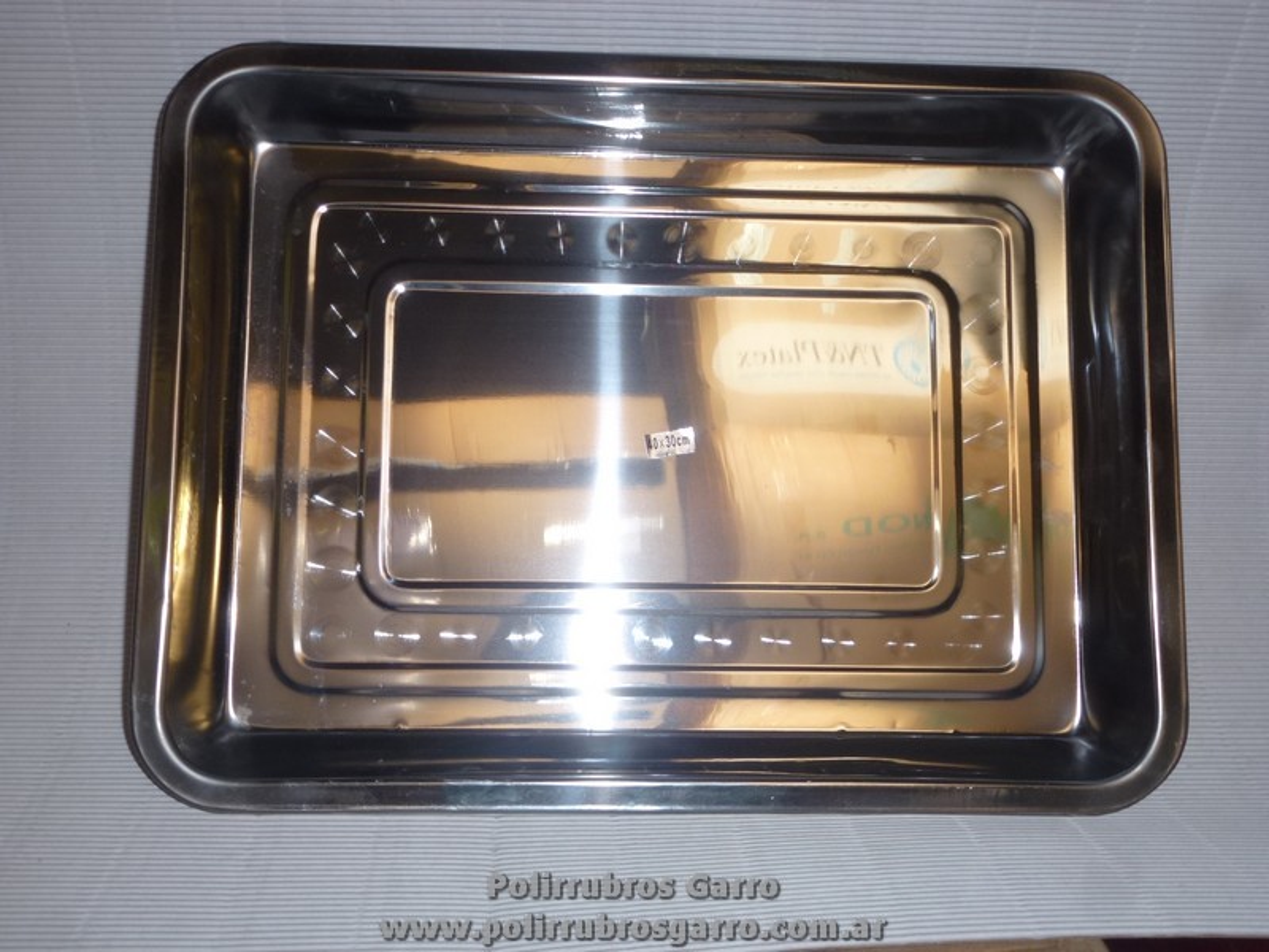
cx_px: 634
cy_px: 476
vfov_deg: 42.9
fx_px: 1210
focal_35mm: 33
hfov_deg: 55.4
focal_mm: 5.9
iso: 100
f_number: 3.6
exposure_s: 1/20
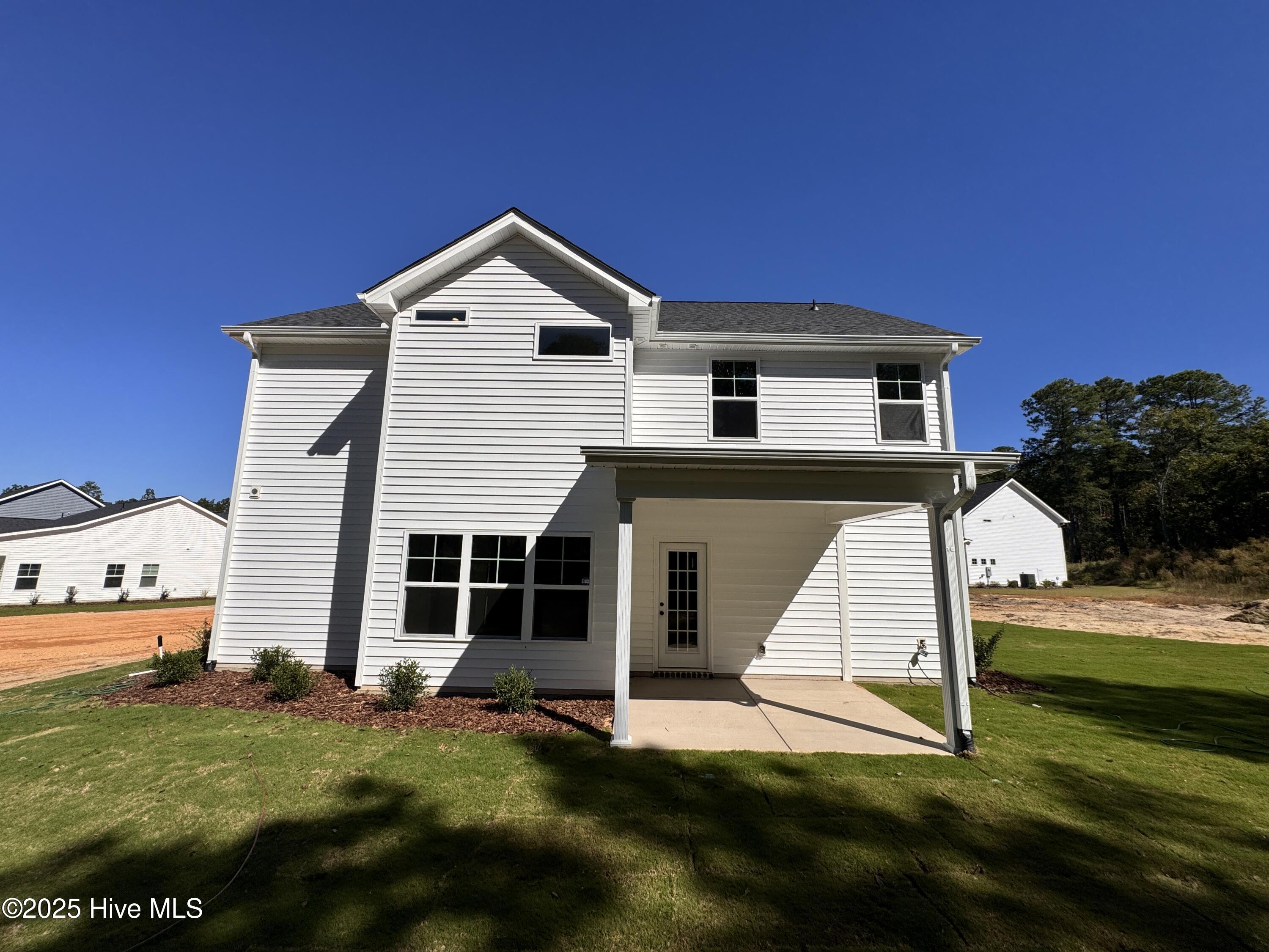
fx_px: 513
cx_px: 634
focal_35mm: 14
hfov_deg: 102.1
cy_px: 476
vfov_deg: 85.7
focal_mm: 2.22
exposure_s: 1/3906
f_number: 2.2
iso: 32
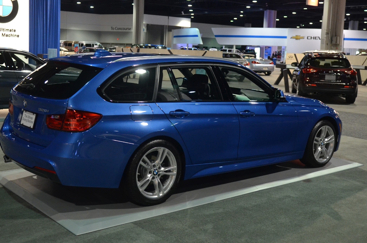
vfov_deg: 29.3
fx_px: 465
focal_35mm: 46
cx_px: 160
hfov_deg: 43.0
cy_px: 99
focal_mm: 23
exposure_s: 1/50
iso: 1600
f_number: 2.8
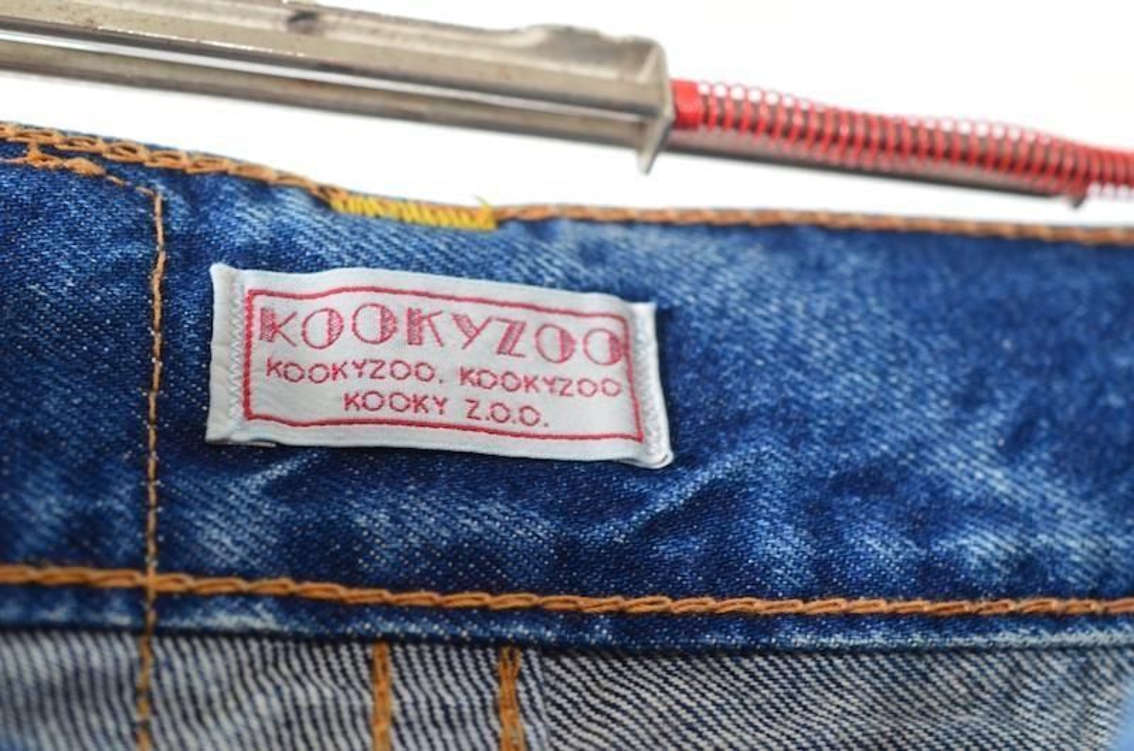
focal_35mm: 60
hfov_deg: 33.5
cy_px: 376
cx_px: 567
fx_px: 1886
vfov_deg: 22.5
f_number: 6.3
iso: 800
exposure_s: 1/15
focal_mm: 40
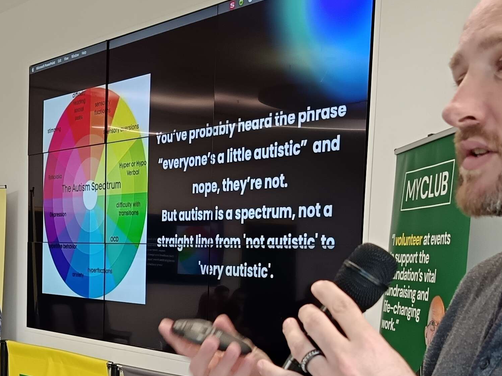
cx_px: 185
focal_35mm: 64
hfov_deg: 30.1
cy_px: 336
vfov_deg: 22.4
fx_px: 928
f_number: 1.75
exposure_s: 1/100
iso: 984
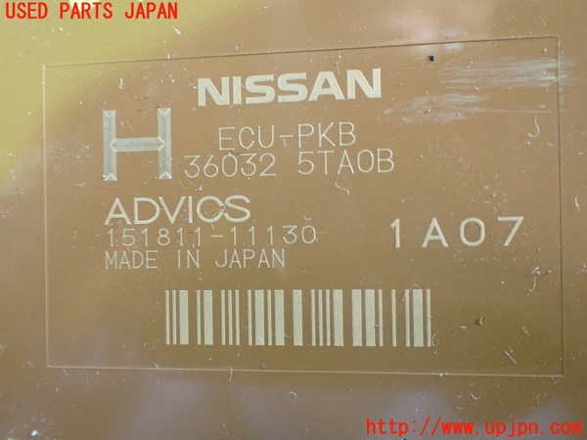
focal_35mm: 36
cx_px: 294
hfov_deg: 51.4
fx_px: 610
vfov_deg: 39.7
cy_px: 220
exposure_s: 1/40
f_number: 2.5
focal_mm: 6.37
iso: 1000
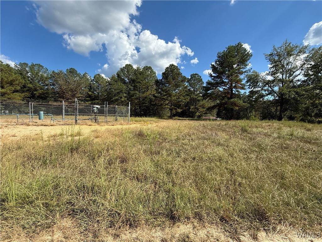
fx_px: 130
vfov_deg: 85.7
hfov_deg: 102.1
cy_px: 121
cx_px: 161
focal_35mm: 14
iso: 50
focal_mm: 2.22
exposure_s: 1/1125
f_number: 2.2
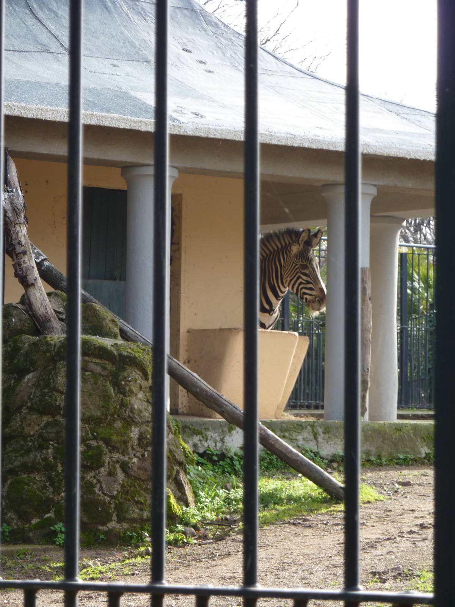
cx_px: 228
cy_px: 304
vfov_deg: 10.9
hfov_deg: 8.2
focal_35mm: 182
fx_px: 3190
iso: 80
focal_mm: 29.9
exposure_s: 1/80
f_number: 4.5
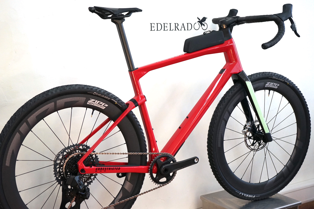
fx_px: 453
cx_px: 157
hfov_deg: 38.2
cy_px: 104
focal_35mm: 52
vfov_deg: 25.9
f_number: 5
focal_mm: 52
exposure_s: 1/160
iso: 1250
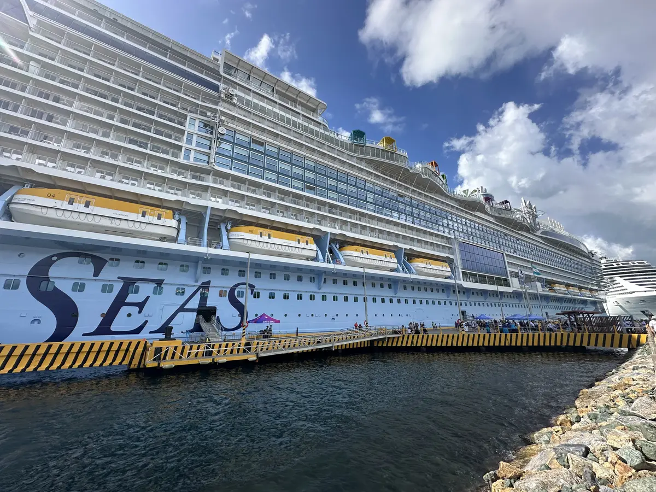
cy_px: 246
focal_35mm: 14
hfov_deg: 102.1
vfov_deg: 85.7
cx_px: 328
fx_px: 265
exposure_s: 1/1453
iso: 50
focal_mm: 2.22
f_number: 2.2
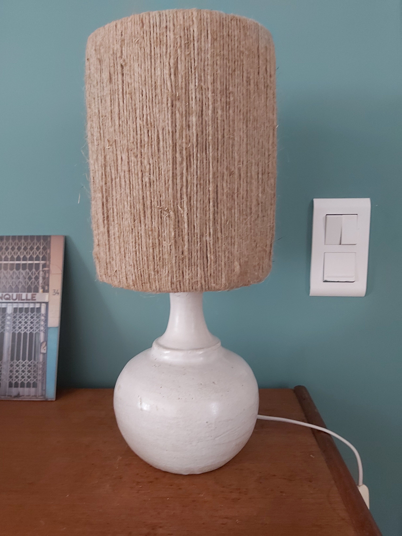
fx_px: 403
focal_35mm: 26
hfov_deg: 53.1
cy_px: 268
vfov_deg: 67.3
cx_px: 201
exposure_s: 1/25
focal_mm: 3.92
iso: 500
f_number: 1.7
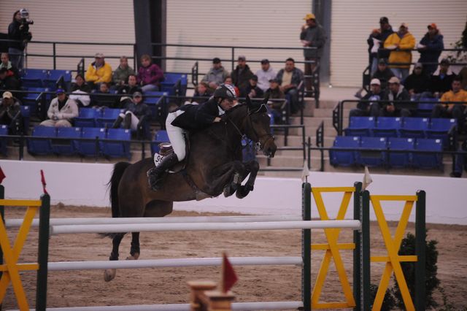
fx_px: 2593
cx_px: 234
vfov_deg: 6.9
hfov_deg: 10.3
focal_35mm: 200
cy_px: 156
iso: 5000
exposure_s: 1/400
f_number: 2.8
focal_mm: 200
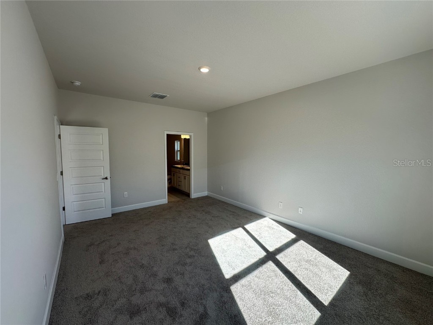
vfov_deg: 85.7
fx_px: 175
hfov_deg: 102.1
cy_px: 162
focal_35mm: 14
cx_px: 216
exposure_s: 1/190
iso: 40
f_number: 2.2
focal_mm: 2.22
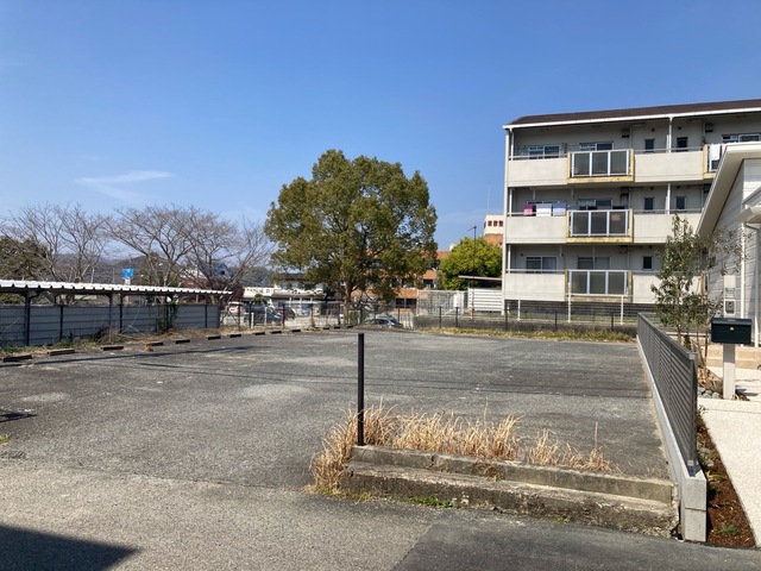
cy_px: 286
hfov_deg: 63.4
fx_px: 616
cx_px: 380
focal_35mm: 28
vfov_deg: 49.7
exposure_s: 1/2114
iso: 20
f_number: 1.8
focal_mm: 3.99
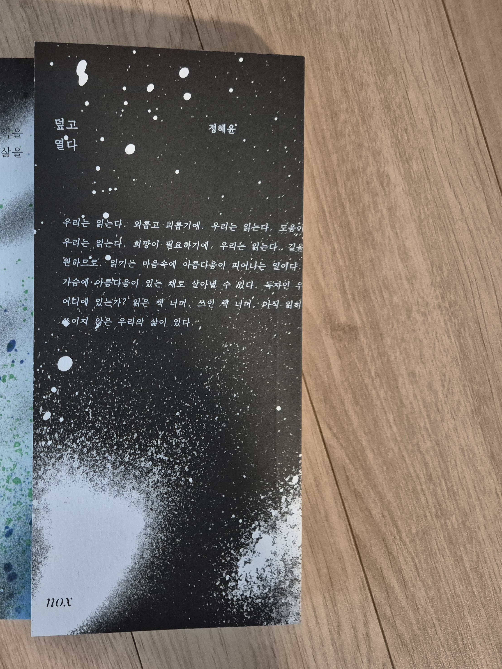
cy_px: 334
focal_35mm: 31
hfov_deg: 43.5
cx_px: 106
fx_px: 599
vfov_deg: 58.4
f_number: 1.8
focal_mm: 5.4
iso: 1600
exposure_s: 1/60
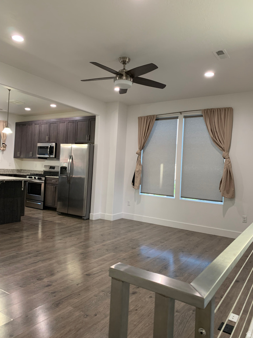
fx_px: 253
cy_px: 169
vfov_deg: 67.3
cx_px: 126
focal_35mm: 26
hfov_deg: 53.1
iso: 160
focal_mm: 4.25
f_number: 1.8
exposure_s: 1/60
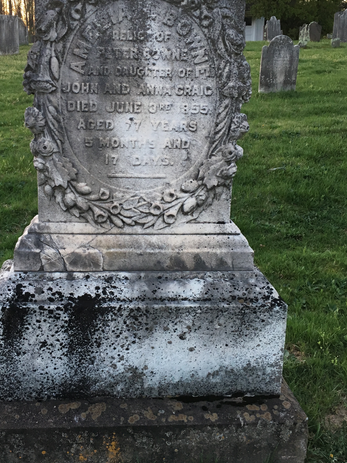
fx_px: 521
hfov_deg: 36.6
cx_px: 125
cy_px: 184
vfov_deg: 47.6
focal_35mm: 39
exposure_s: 1/30
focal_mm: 4.15
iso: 32
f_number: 2.2
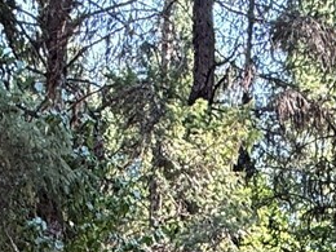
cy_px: 753
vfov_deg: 11.1
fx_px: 835
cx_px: 186
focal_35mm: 86
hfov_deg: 22.7
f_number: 2.2
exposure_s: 1/99
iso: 80
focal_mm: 2.22
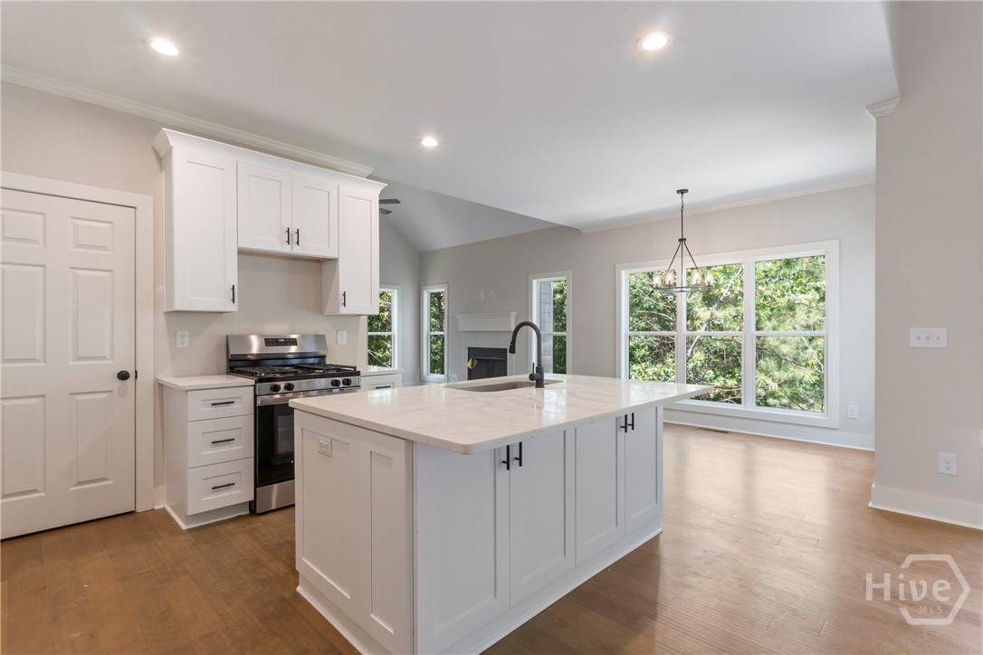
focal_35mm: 16
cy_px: 328
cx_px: 492
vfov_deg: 72.1
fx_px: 451
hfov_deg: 95.0
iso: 200
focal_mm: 11
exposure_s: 1/8
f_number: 9
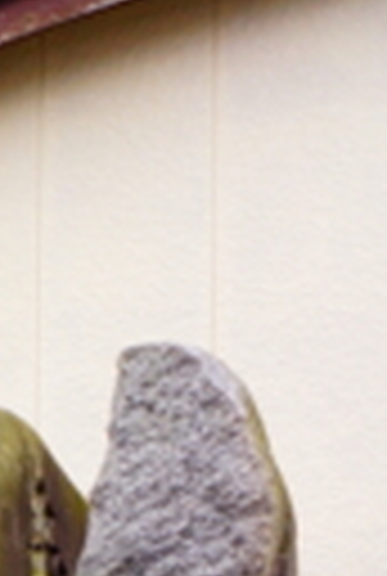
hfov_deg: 5.8
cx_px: -1382
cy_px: 403
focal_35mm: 187
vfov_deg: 11.0
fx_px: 2999
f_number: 4
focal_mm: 20
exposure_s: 1/60
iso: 160
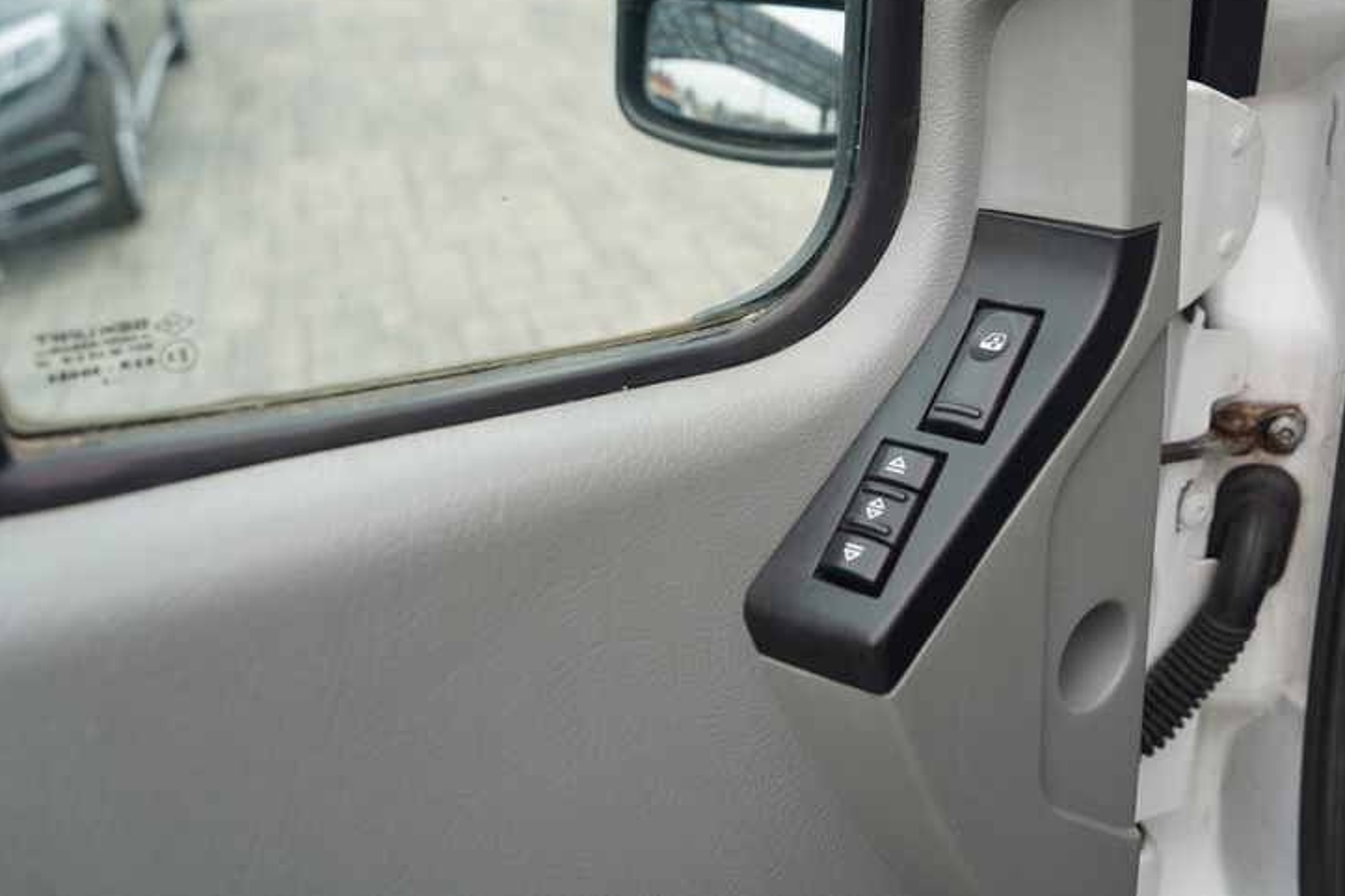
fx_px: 1270
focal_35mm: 34
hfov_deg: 54.7
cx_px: 889
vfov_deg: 38.2
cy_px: 265
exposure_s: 1/80
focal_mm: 24
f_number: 4
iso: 100
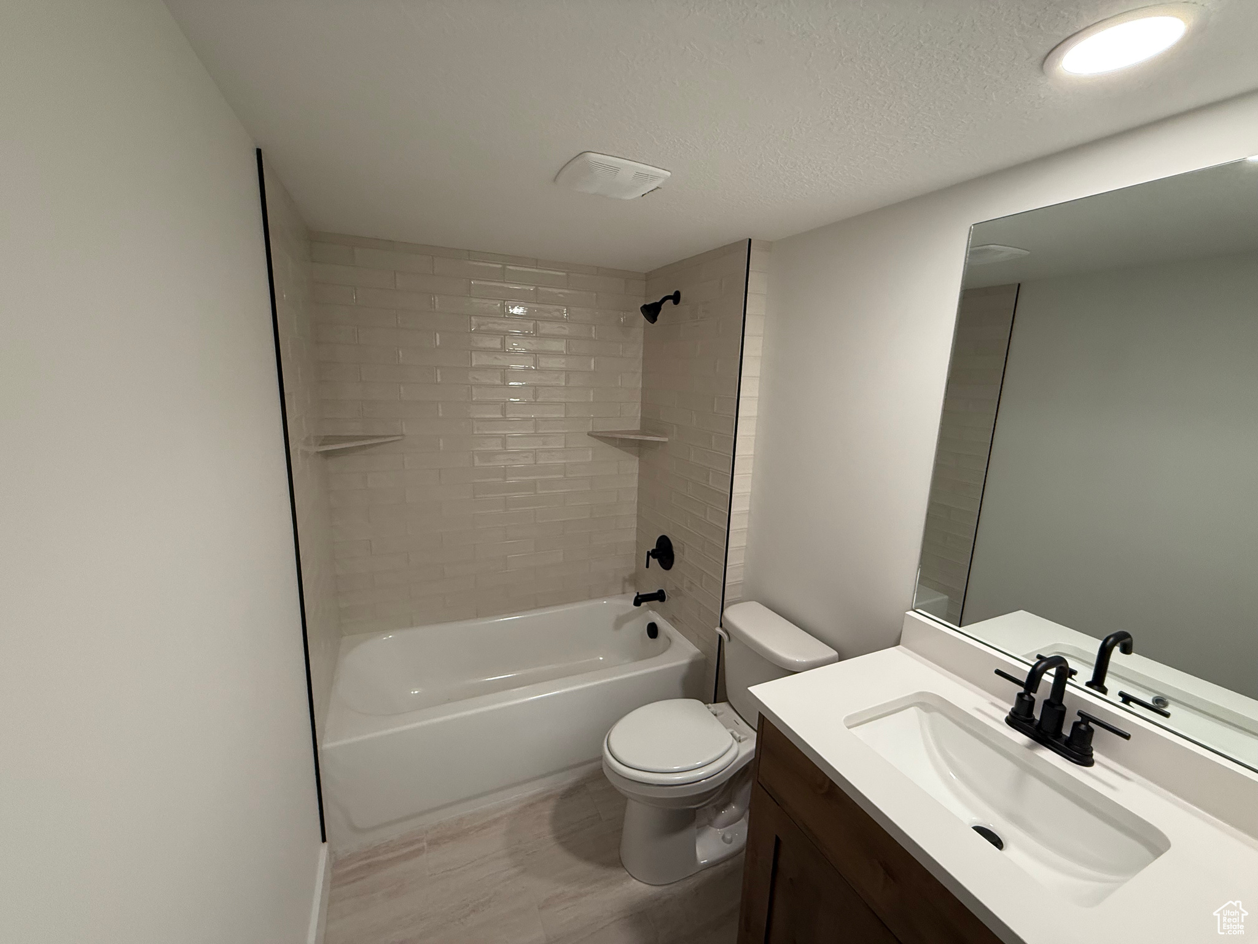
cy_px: 472
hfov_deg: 102.1
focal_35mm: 14
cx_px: 629
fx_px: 509
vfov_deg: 85.7
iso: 250
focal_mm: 2.22
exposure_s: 1/120
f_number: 2.2
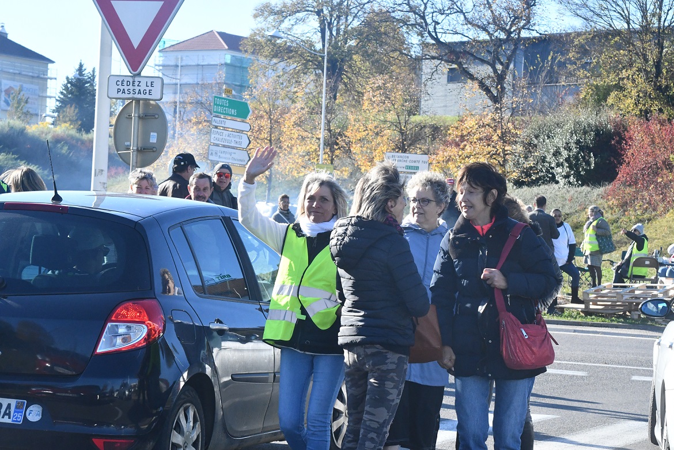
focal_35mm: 120
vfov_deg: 11.4
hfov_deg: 17.1
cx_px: 337
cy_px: 225
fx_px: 2246
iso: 2500
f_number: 16
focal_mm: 80
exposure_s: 1/1000
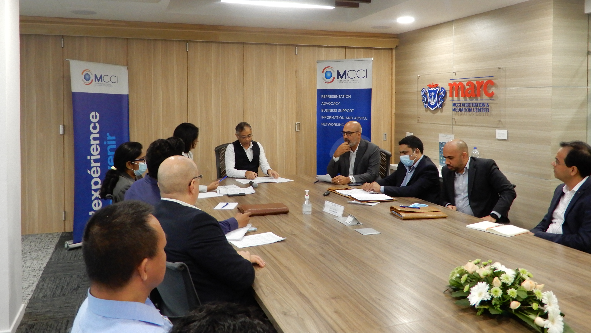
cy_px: 116
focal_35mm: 33
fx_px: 517
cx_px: 294
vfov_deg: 35.4
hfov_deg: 59.5
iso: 400
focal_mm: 5.4
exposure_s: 1/30
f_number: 3.5
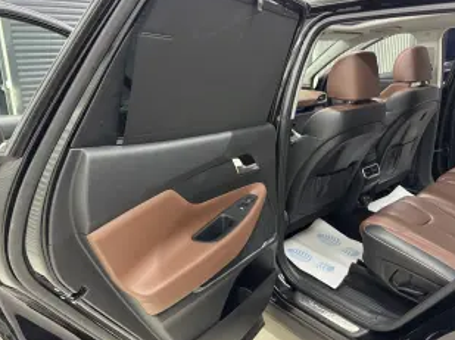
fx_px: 368
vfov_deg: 49.5
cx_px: 234
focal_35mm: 28
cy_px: 149
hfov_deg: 63.5
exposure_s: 1/33
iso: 640
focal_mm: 6.76
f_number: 1.78
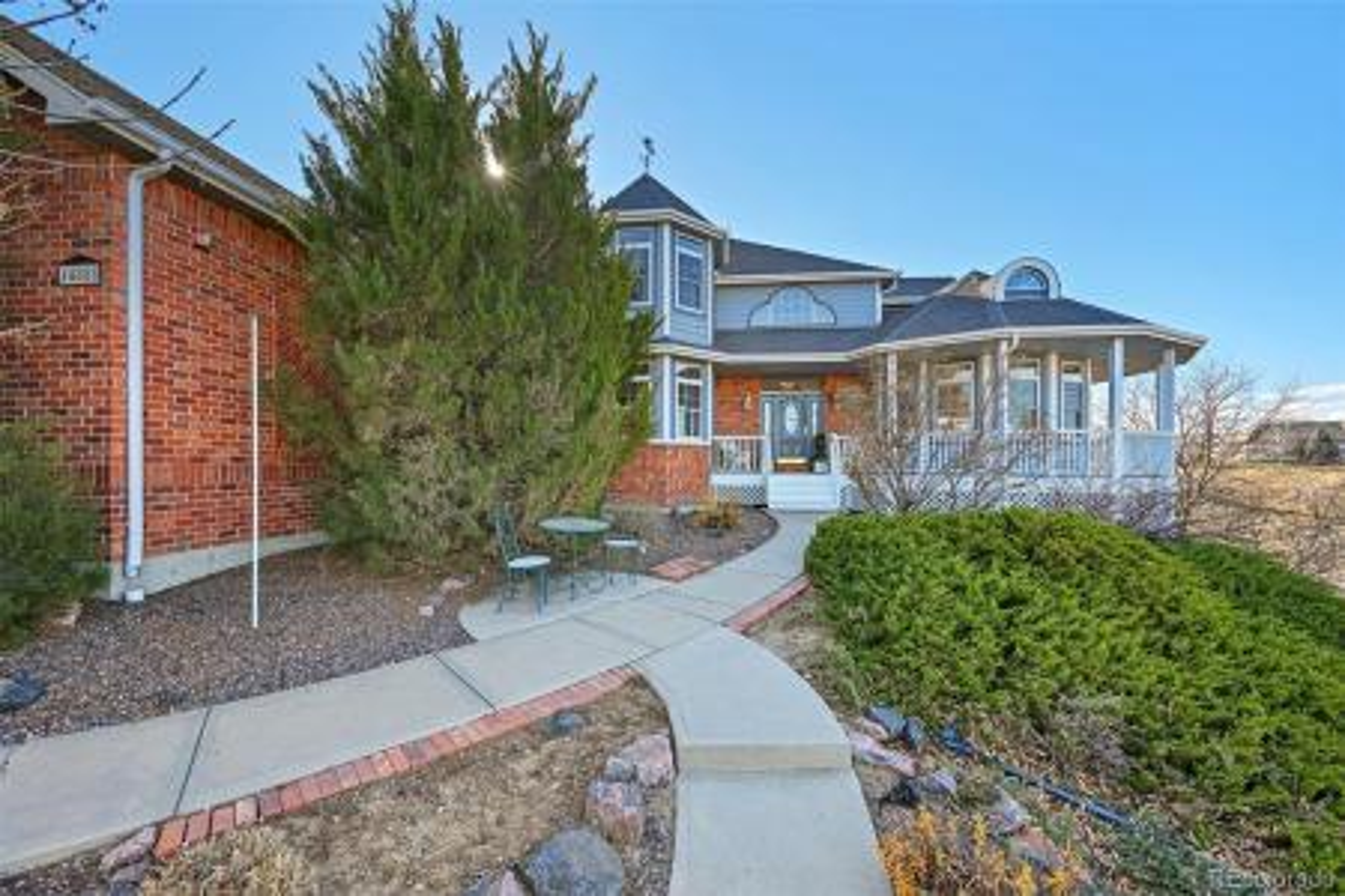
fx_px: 523
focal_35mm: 14
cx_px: 672
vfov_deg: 81.2
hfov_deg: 104.3
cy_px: 448
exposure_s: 1/20
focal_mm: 14
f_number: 8
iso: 64
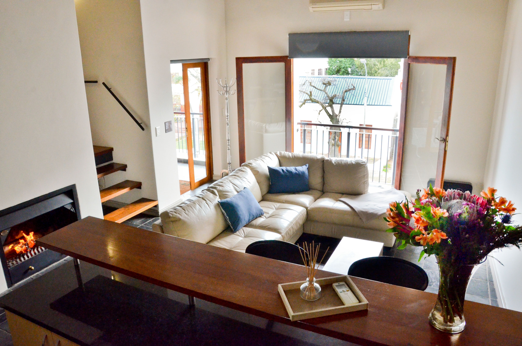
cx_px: 261
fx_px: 391
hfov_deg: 67.5
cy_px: 173
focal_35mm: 27
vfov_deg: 47.7
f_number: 11
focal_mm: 18
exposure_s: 1/100
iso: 2500
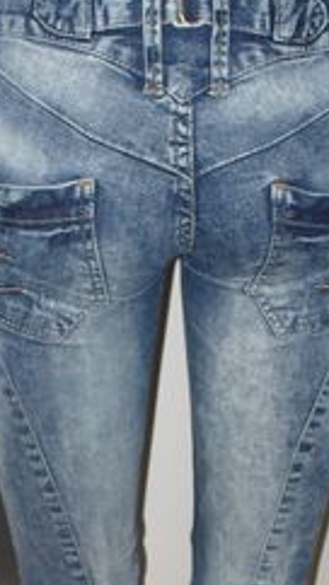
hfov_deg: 15.1
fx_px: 1242
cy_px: 488
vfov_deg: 25.9
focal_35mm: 80
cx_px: 167
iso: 100
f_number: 2.8
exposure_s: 1/30
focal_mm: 6.1
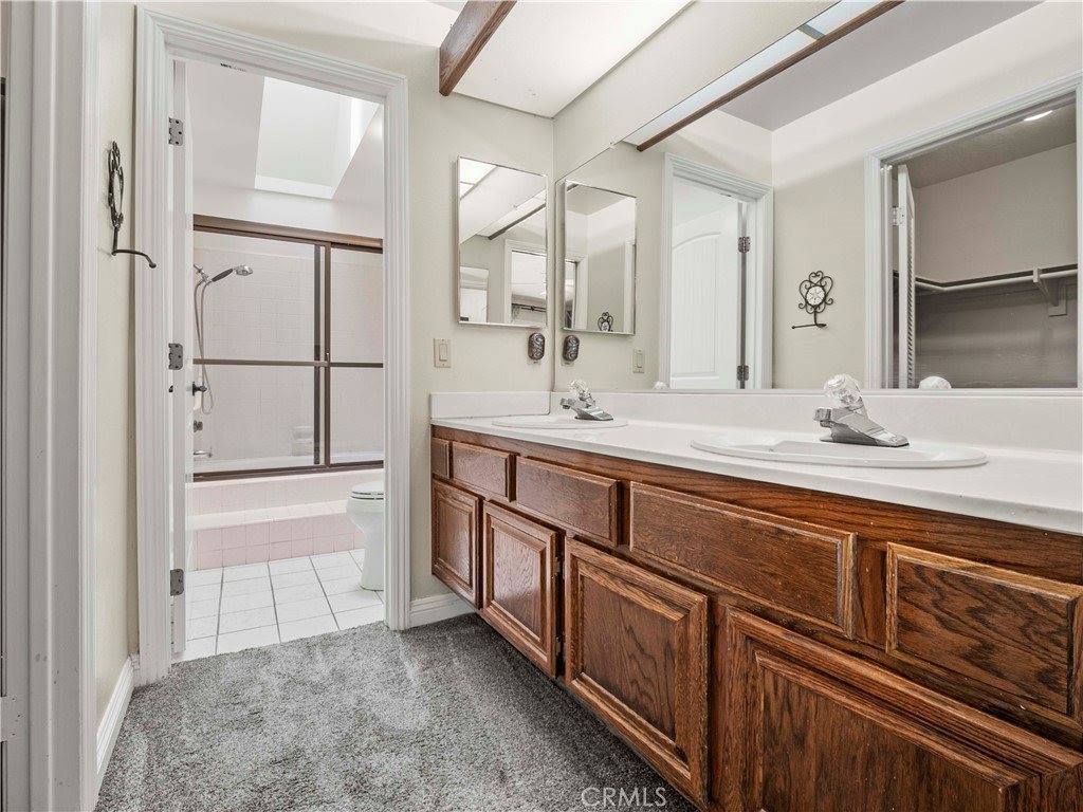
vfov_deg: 78.1
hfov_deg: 94.5
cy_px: 406
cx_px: 542
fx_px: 501
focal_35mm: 16
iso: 200
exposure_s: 1/1.25
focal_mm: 8
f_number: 8
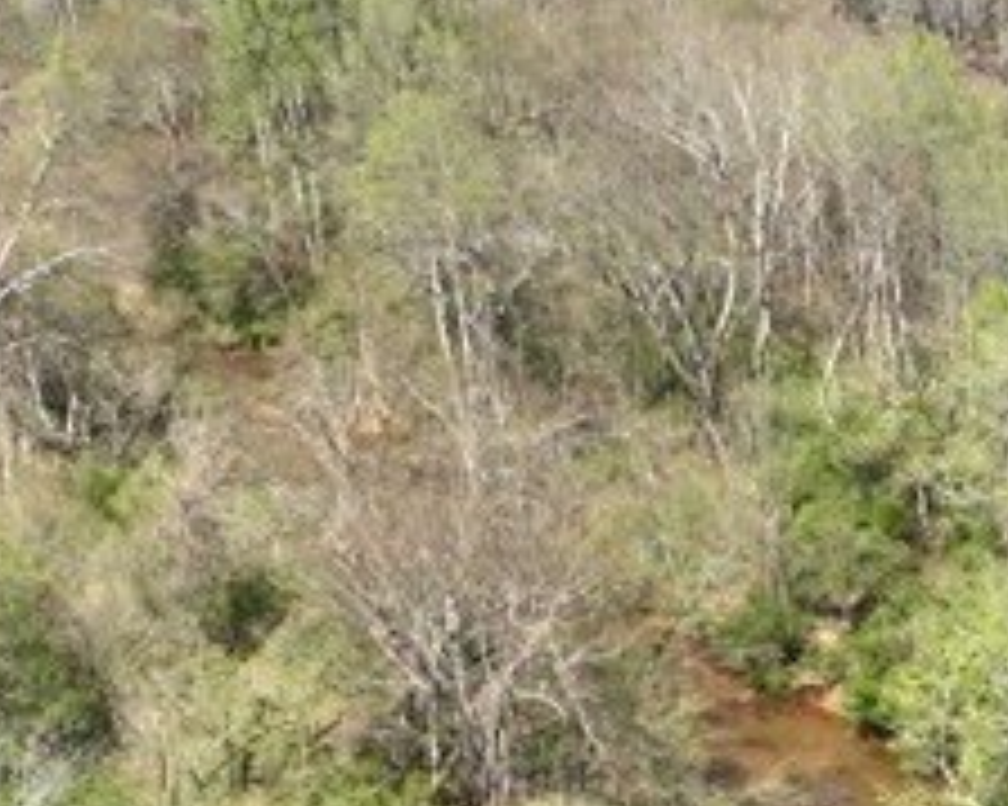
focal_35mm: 107
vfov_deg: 14.3
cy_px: 682
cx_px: 1737
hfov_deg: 15.7
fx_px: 3191
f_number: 2.8
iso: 110
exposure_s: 1/120
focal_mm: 12.29
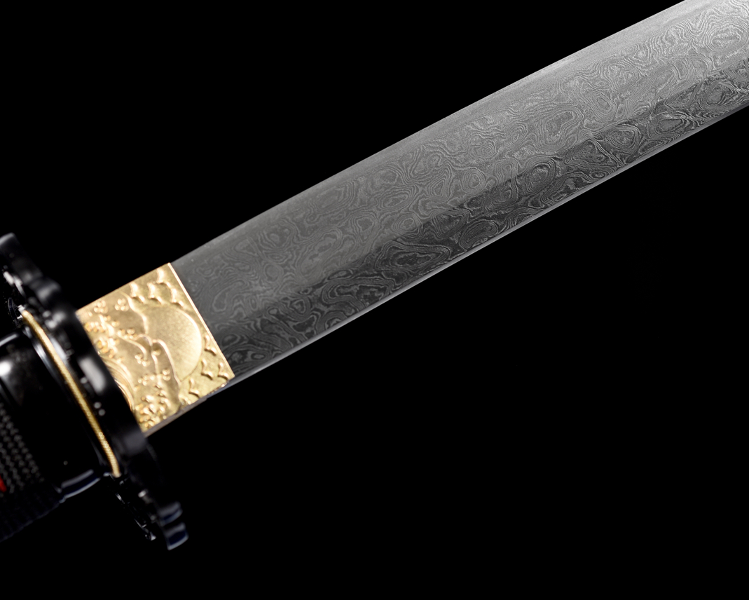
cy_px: 257
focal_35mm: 79
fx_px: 1752
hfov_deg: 24.1
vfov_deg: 19.4
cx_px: 280
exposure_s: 1/125
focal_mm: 60
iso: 100
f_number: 7.1
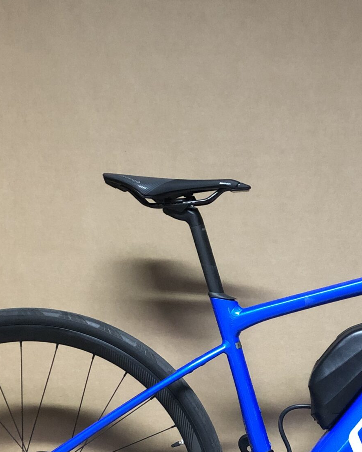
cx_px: 321
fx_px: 844
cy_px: 365
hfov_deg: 23.6
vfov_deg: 29.3
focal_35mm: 63
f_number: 1.8
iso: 100
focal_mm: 3.99
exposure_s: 1/5
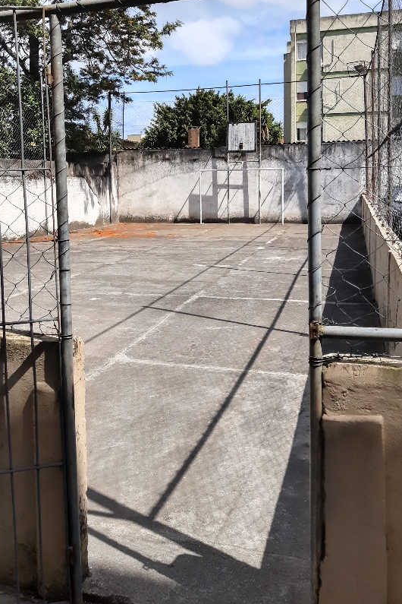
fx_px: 569
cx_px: 157
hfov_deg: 38.7
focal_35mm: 34
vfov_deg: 55.2
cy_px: 231
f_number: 1.7
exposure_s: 1/6250
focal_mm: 4.75
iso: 50
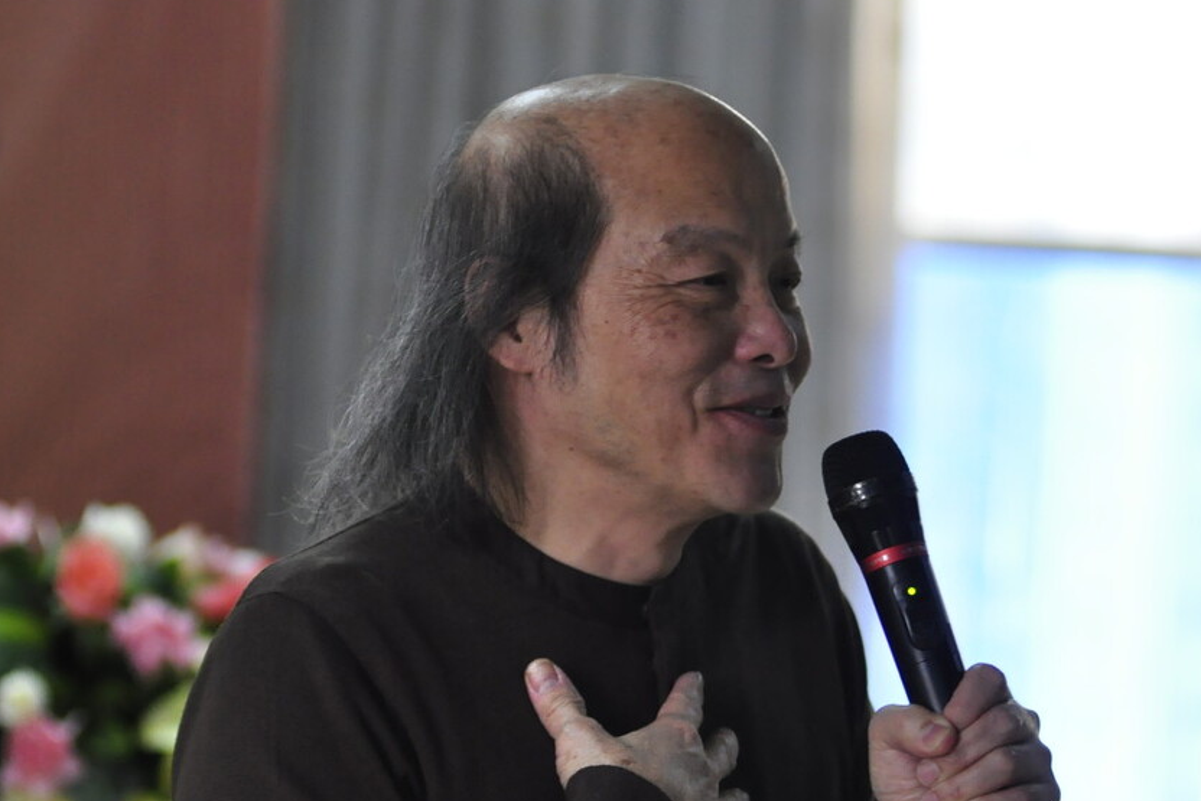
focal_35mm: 216
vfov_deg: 6.4
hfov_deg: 9.5
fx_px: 7207
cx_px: 668
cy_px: 473
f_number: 2.8
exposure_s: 1/160
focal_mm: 100
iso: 1000
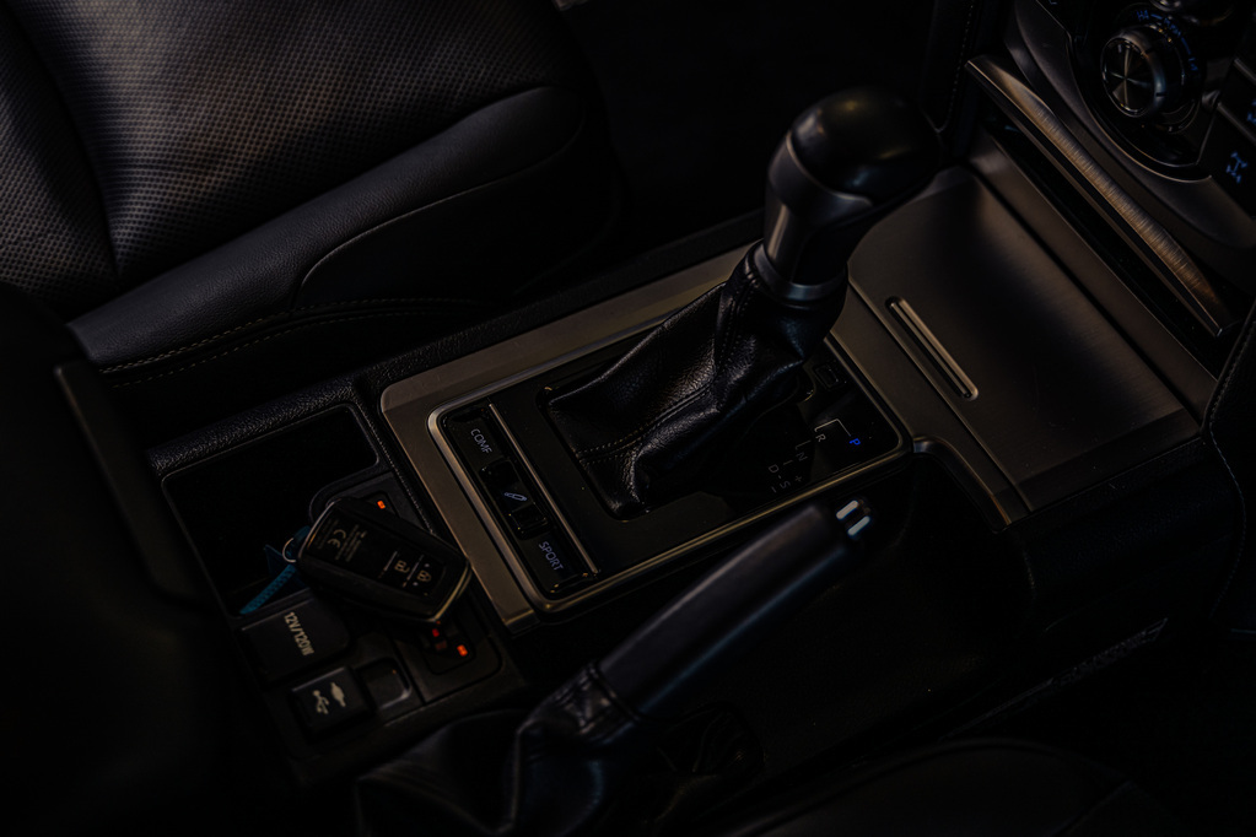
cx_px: 628
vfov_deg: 27.0
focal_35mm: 50
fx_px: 1744
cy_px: 418
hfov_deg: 39.6
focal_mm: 50
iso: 320
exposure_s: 1/200
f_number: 2.8
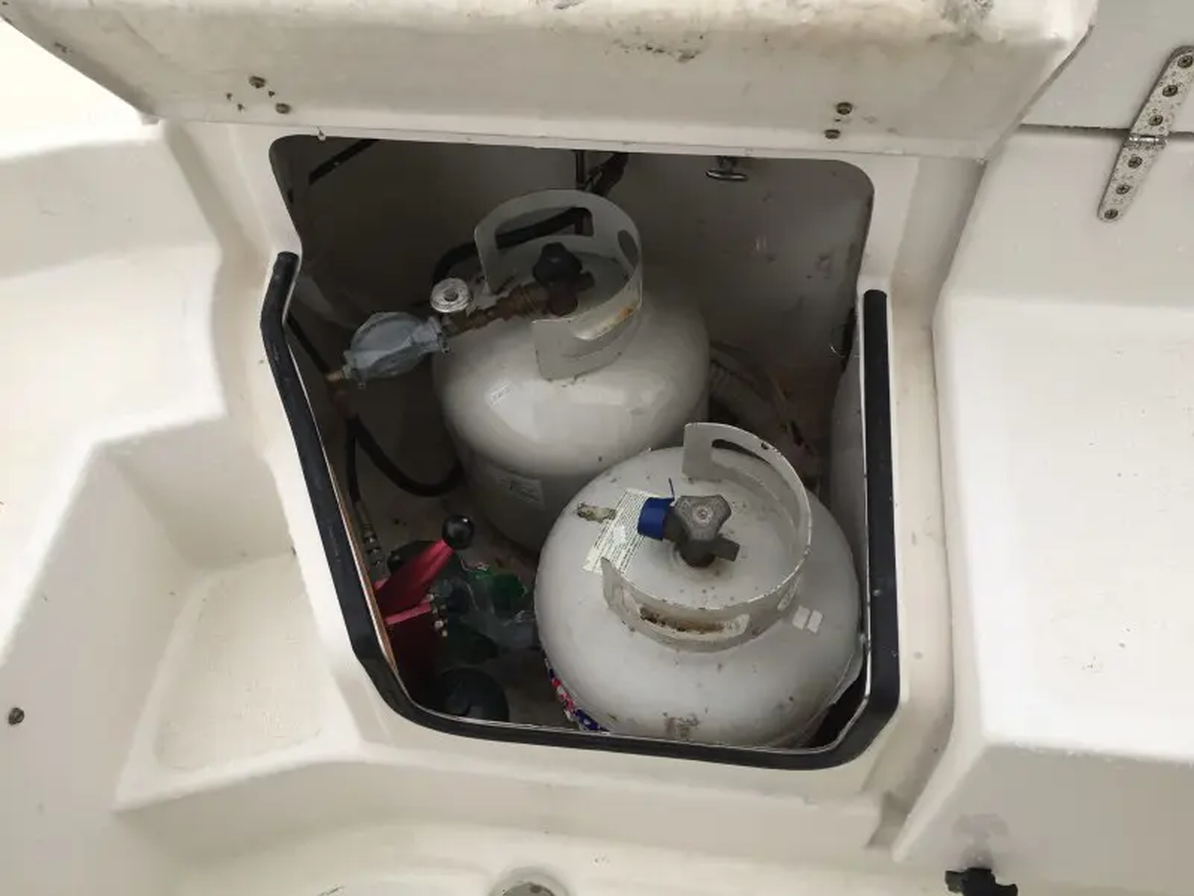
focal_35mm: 29
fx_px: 1000
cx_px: 597
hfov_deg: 61.7
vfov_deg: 48.2
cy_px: 448
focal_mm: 4.15
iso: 32
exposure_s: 1/40
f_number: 2.2
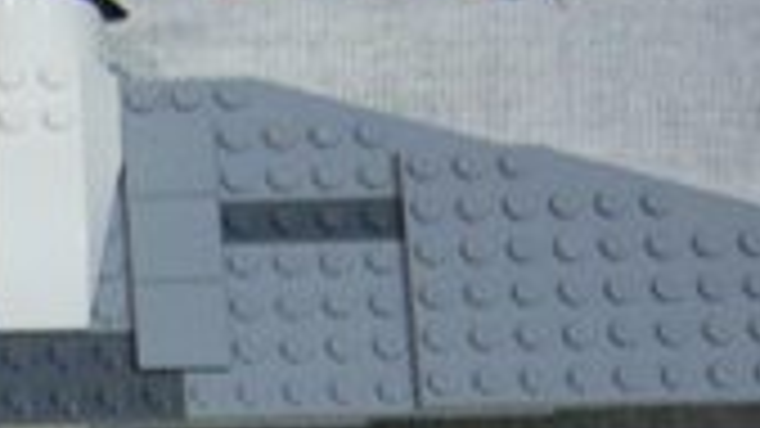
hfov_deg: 14.3
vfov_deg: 8.4
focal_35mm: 144
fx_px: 2901
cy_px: 437
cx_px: -238
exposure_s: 1/10
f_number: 2.8
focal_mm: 5.8
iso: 200
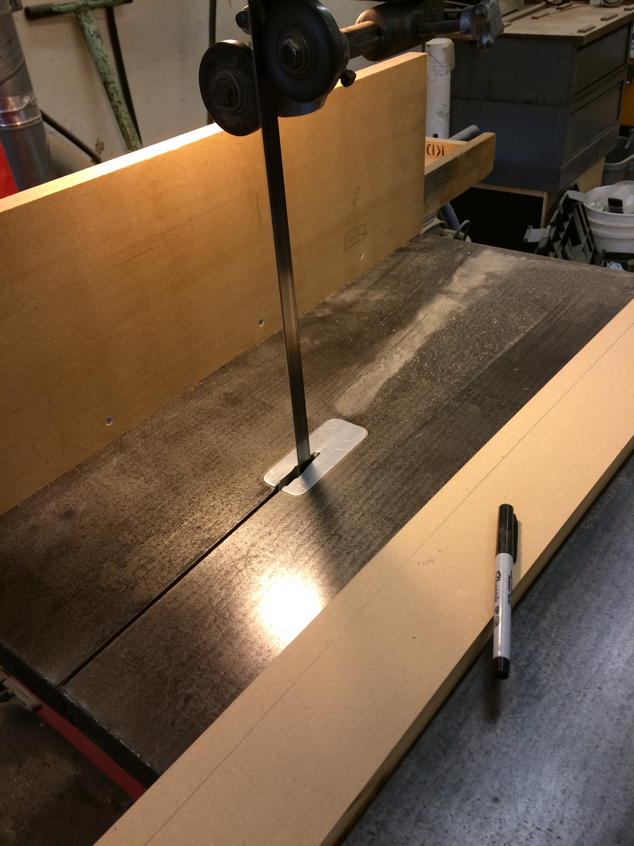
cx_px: 317
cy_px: 423
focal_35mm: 29
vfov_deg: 61.7
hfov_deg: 48.2
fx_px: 708
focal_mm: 4.15
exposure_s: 1/30
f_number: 2.2
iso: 64
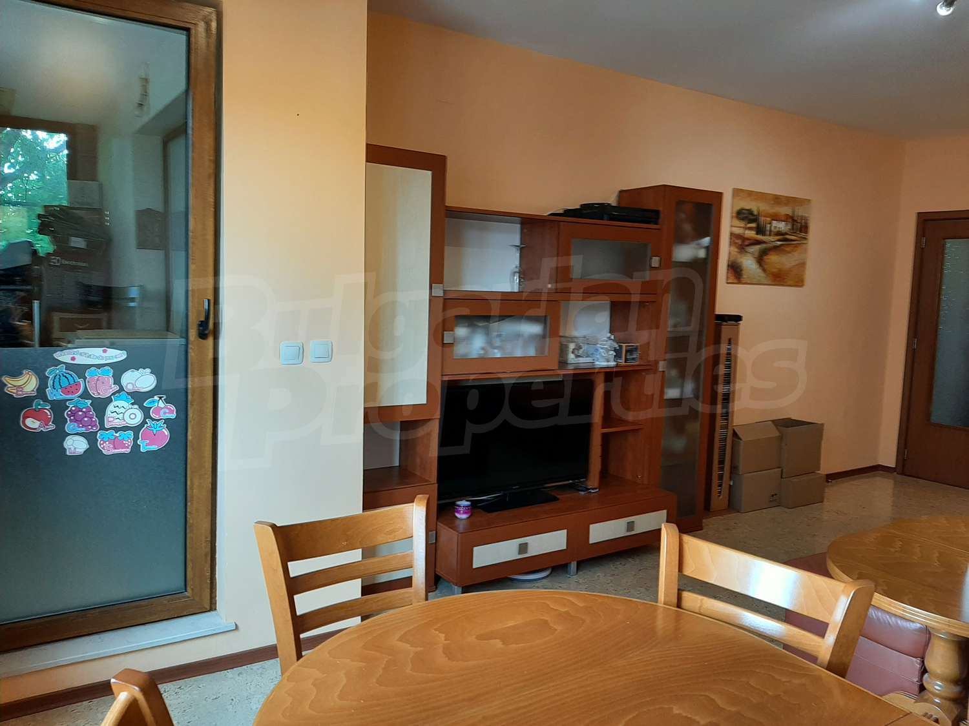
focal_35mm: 26
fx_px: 728
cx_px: 484
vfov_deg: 53.1
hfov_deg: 67.3
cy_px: 363
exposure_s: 1/50
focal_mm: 3.93
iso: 64
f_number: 1.7
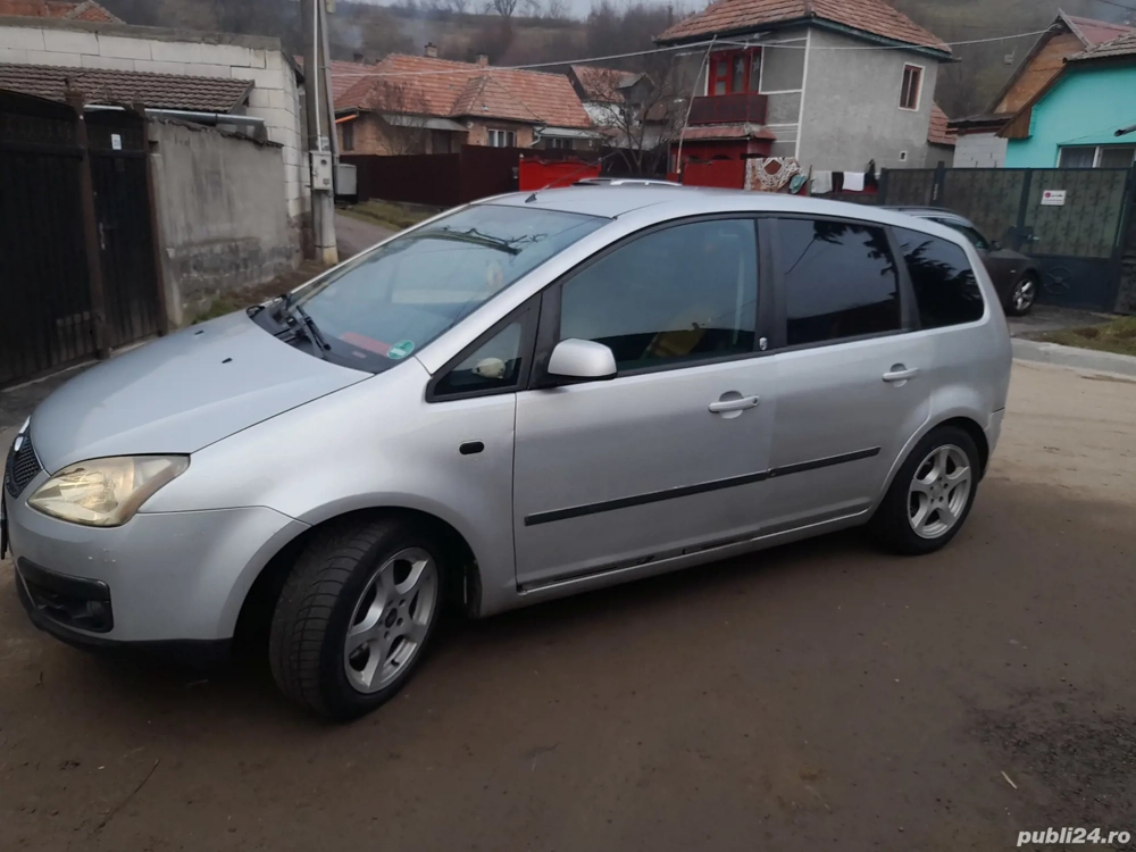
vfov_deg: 54.9
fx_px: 820
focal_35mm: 25
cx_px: 568
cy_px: 426
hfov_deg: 69.4
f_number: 2
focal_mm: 4.6
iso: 20
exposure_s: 1/158
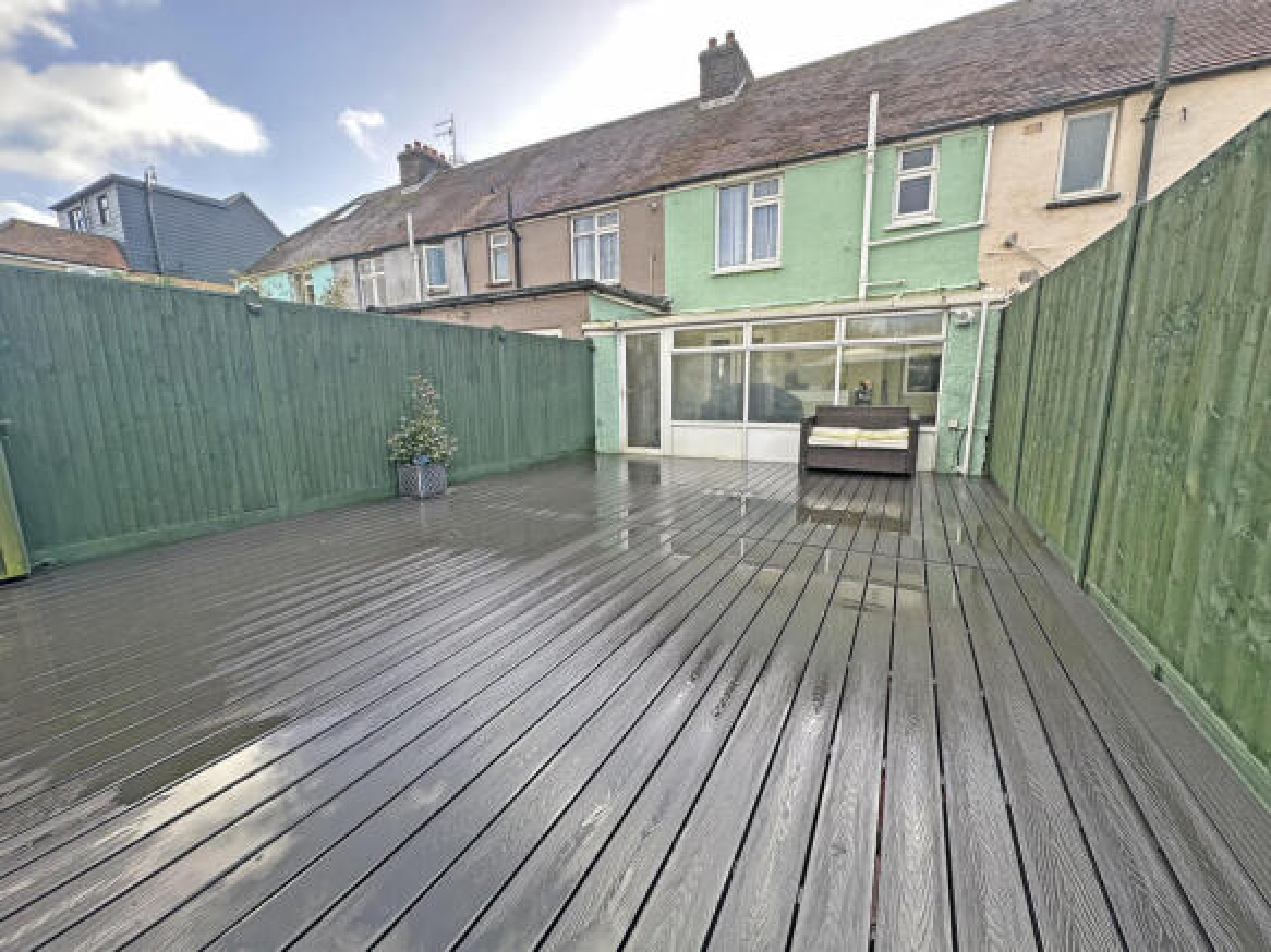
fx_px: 514
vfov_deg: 85.7
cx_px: 636
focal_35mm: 14
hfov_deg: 102.1
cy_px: 476
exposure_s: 1/234
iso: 40
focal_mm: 2.22
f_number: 2.2
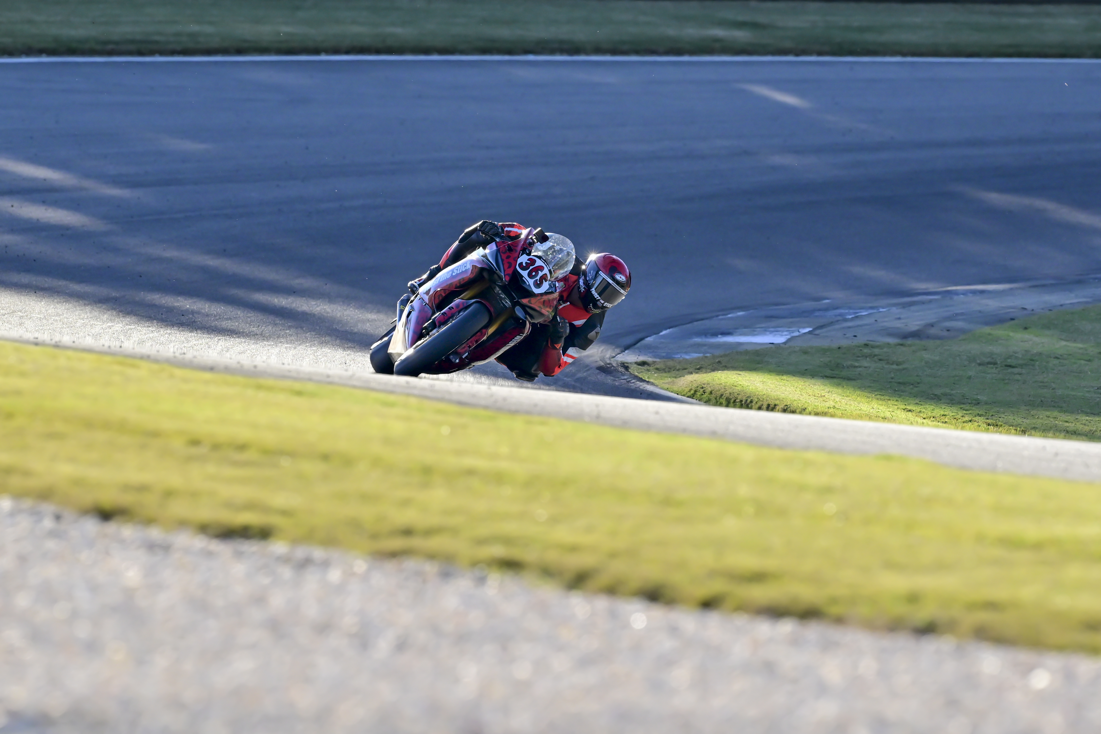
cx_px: 550
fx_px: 18344
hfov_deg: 3.4
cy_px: 367
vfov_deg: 2.3
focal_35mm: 600
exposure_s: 1/1250
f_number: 5
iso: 1000
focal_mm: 400
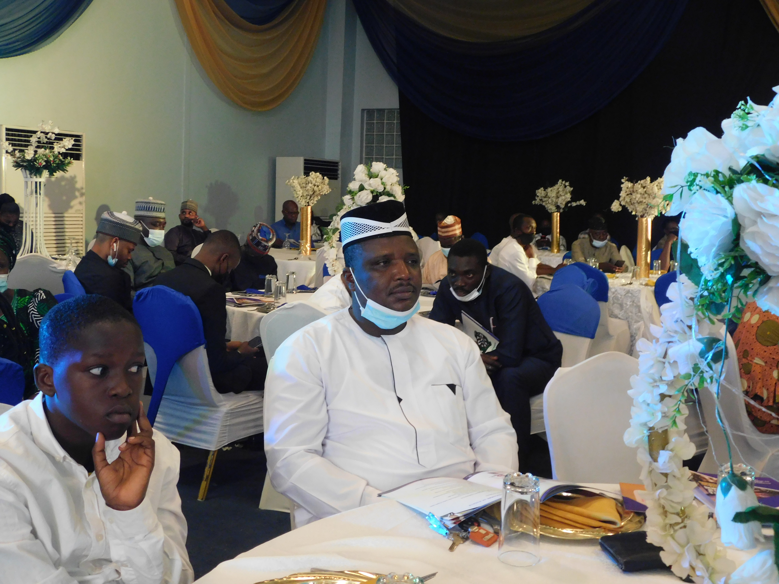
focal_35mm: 40
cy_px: 292
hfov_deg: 46.8
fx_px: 900
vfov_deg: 36.0
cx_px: 390
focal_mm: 7.1
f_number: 3.6
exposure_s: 1/10
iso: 400
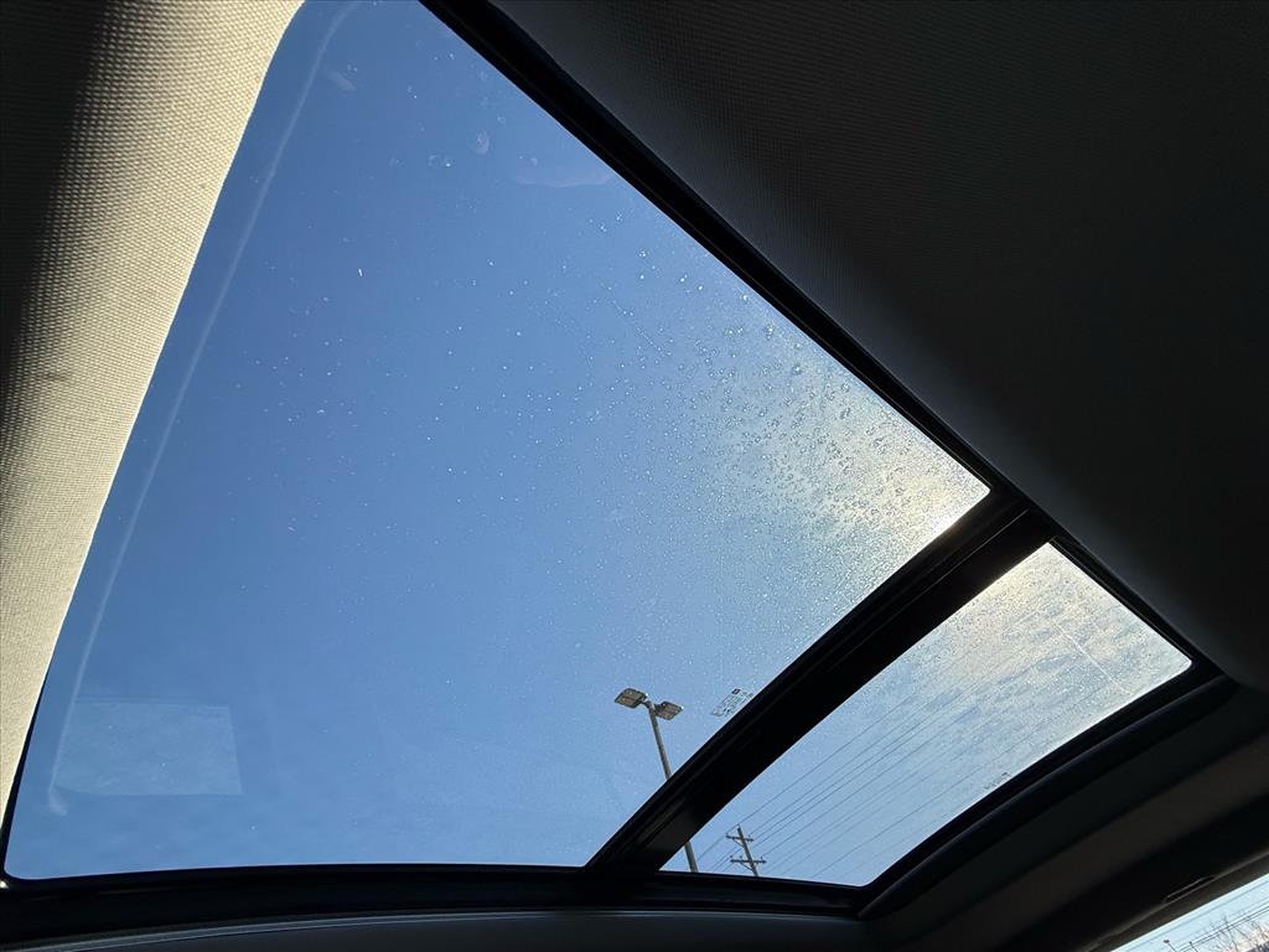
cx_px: 634
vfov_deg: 85.7
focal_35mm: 14
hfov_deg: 102.1
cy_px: 476
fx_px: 513
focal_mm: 2.22
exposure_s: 1/458
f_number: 2.2
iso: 64
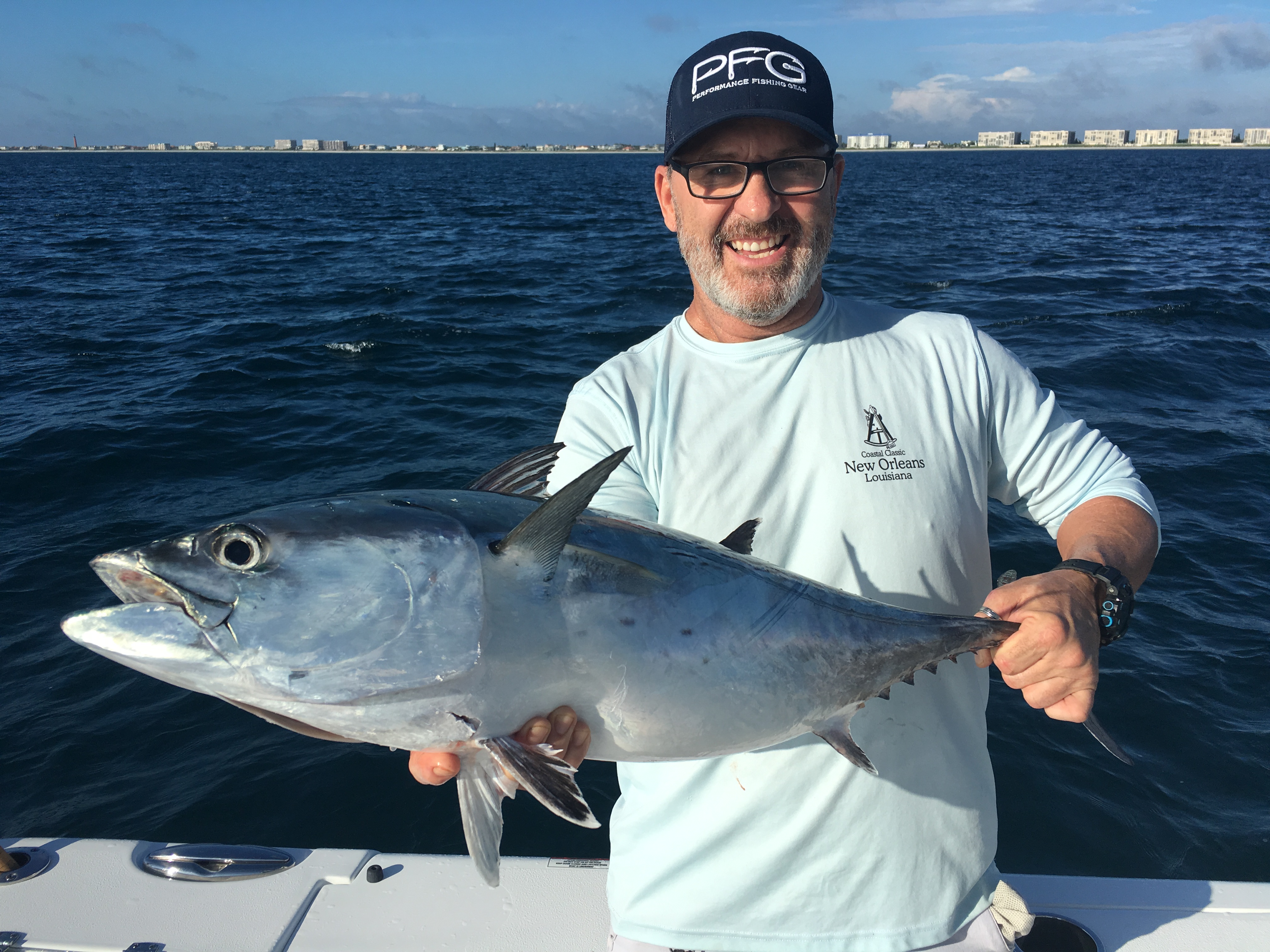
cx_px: 635
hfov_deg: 61.7
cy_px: 476
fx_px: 1064
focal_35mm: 29
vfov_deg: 48.2
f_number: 2.2
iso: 25
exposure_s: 1/2331
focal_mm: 4.15
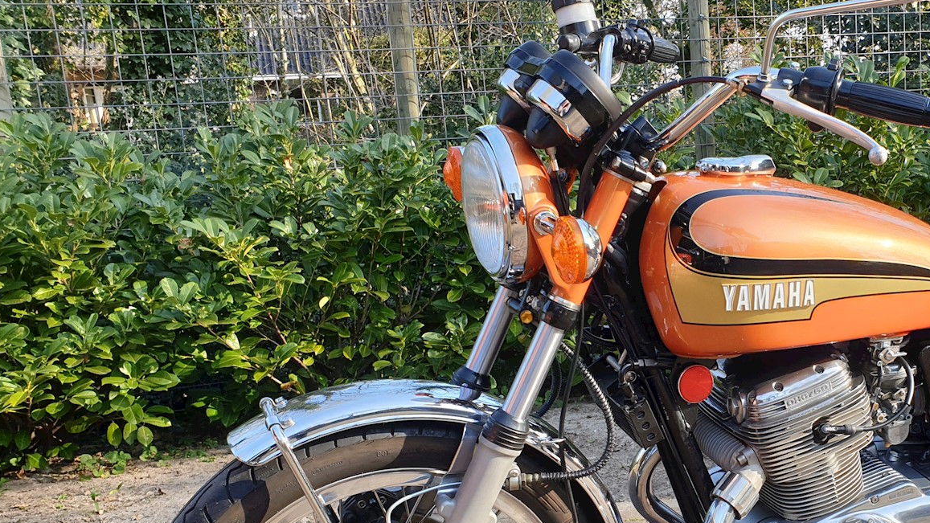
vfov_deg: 25.2
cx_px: 715
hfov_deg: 42.2
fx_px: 1159
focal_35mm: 47
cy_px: 378
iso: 50
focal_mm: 4.3
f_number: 2.4
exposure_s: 1/191
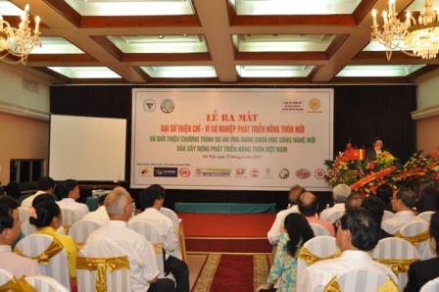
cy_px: 146
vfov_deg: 35.4
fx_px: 457
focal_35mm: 38
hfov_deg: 51.3
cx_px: 220
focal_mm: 25
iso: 1250
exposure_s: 1/80
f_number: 4.5
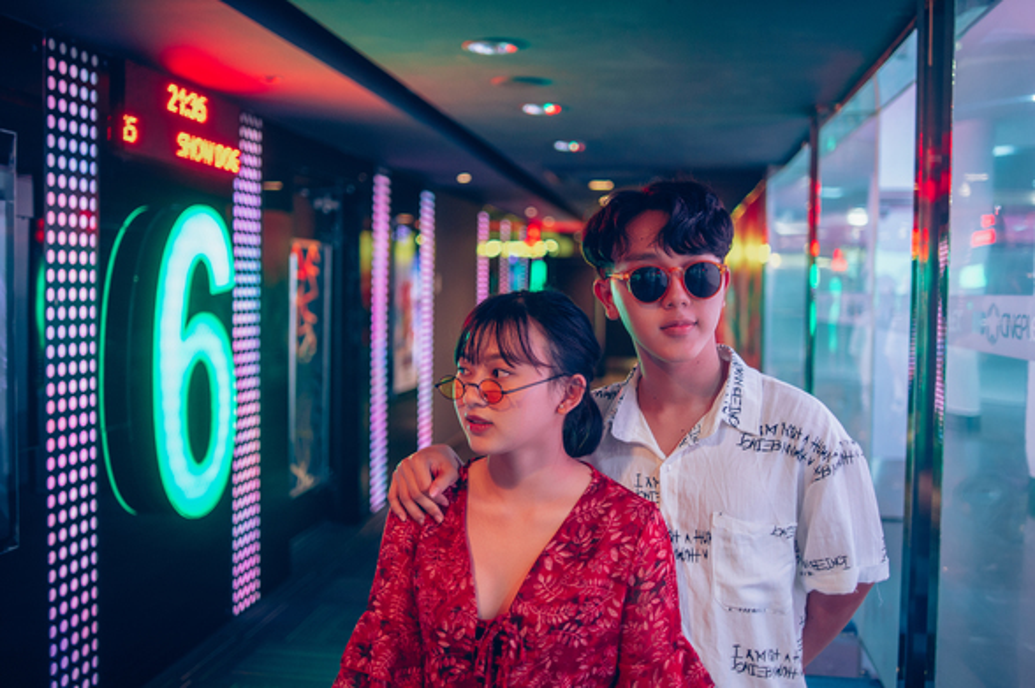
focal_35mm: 35
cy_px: 344
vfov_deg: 37.8
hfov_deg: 54.5
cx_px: 518
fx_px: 1005
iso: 500
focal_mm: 35
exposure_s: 1/30
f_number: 2
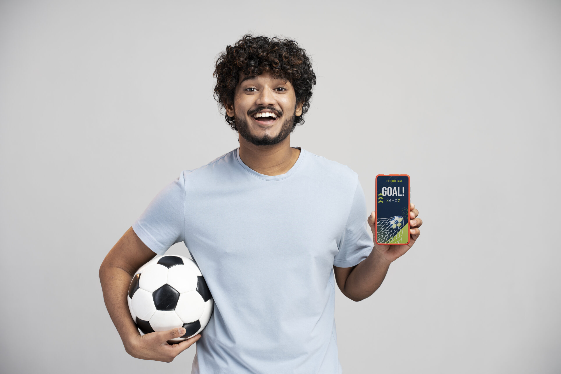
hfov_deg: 27.0
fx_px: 1169
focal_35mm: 75
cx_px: 280
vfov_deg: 18.2
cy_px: 187
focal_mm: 75
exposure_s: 1/160
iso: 100
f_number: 8
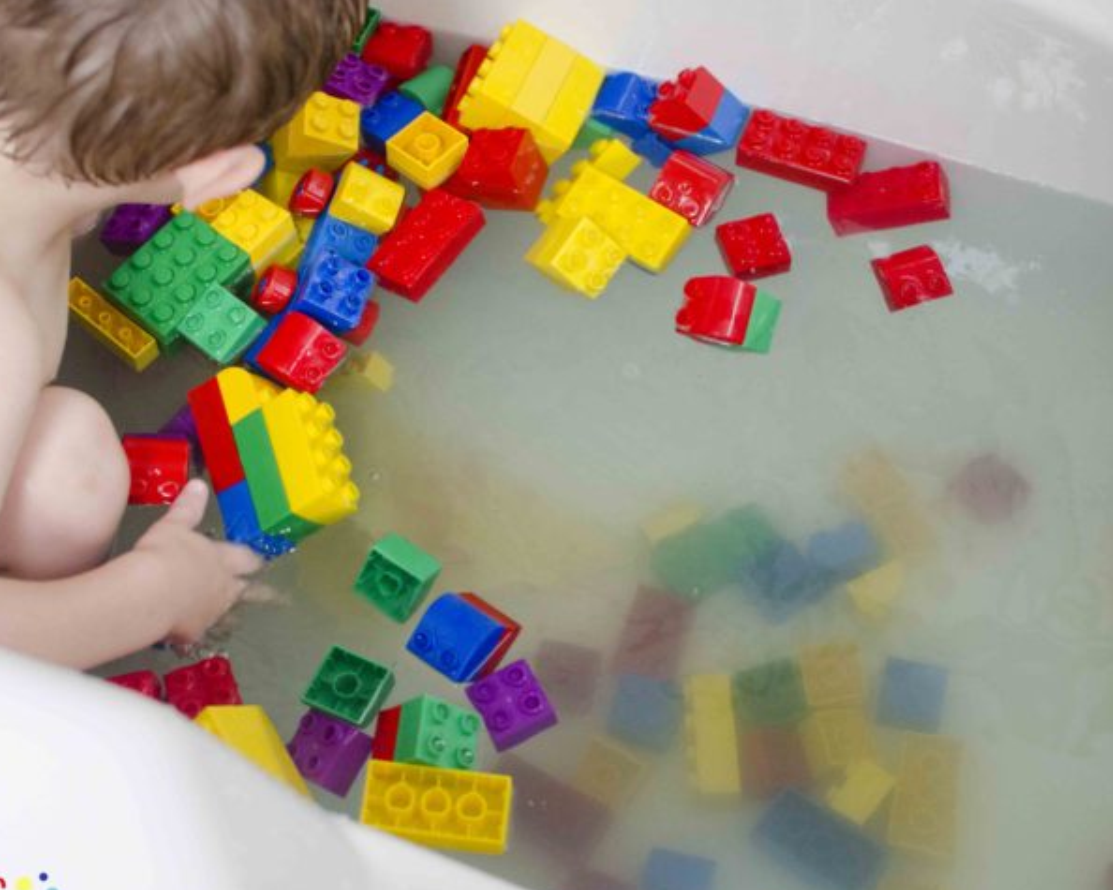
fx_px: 2095
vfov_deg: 24.0
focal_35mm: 64
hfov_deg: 29.7
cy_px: 432
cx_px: 457
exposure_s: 1/100
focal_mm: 35
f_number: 3.2
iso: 1600
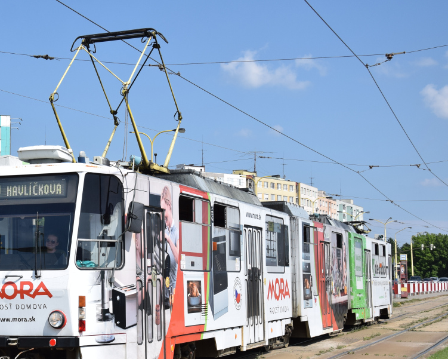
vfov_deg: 19.7
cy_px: 191
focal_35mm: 78
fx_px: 1034
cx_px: 98
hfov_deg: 24.1
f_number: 6.3
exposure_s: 1/1000
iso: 200
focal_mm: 32
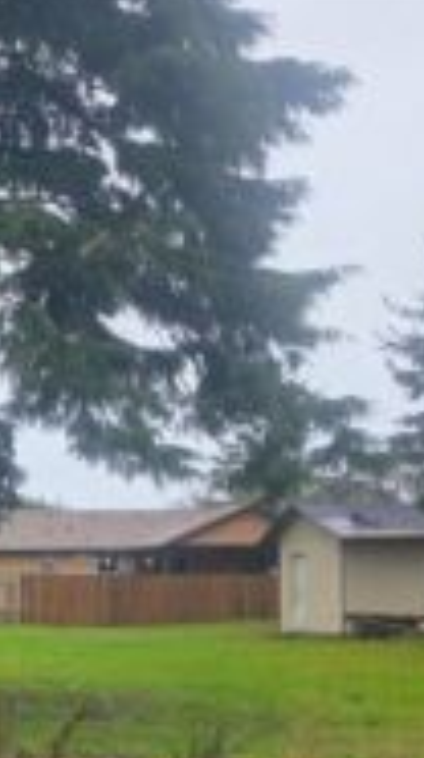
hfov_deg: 20.7
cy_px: 583
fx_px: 1084
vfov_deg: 37.5
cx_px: -77
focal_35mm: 54
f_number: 1.7
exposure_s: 1/1293
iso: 80
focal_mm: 6.3
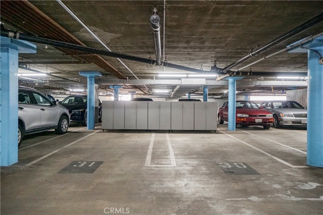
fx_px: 215
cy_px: 108
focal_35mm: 24
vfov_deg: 53.1
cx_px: 162
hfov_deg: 73.7
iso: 6400
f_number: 4
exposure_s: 1/60
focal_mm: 16
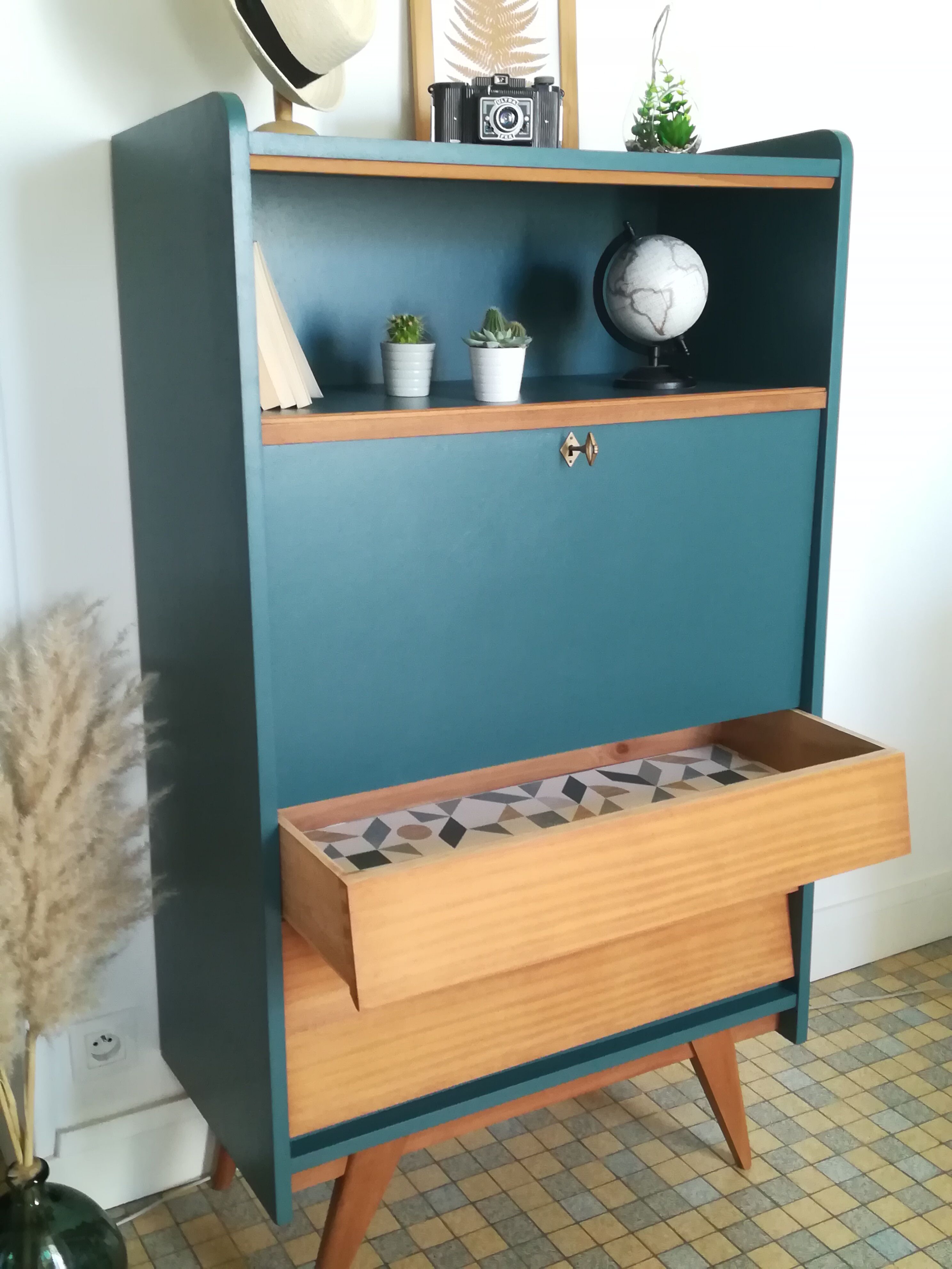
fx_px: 1357
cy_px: 634
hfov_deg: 38.7
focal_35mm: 37
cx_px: 476
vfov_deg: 50.1
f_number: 2.2
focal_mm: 3.83
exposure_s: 1/25
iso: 320
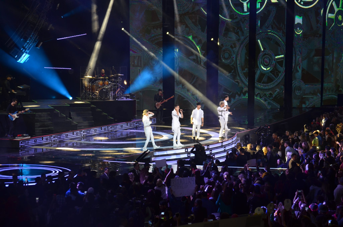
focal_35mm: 123
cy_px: 114
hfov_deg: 16.7
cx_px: 172
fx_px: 1169
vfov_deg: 11.1
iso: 800
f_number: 4.2
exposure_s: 1/125
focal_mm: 82
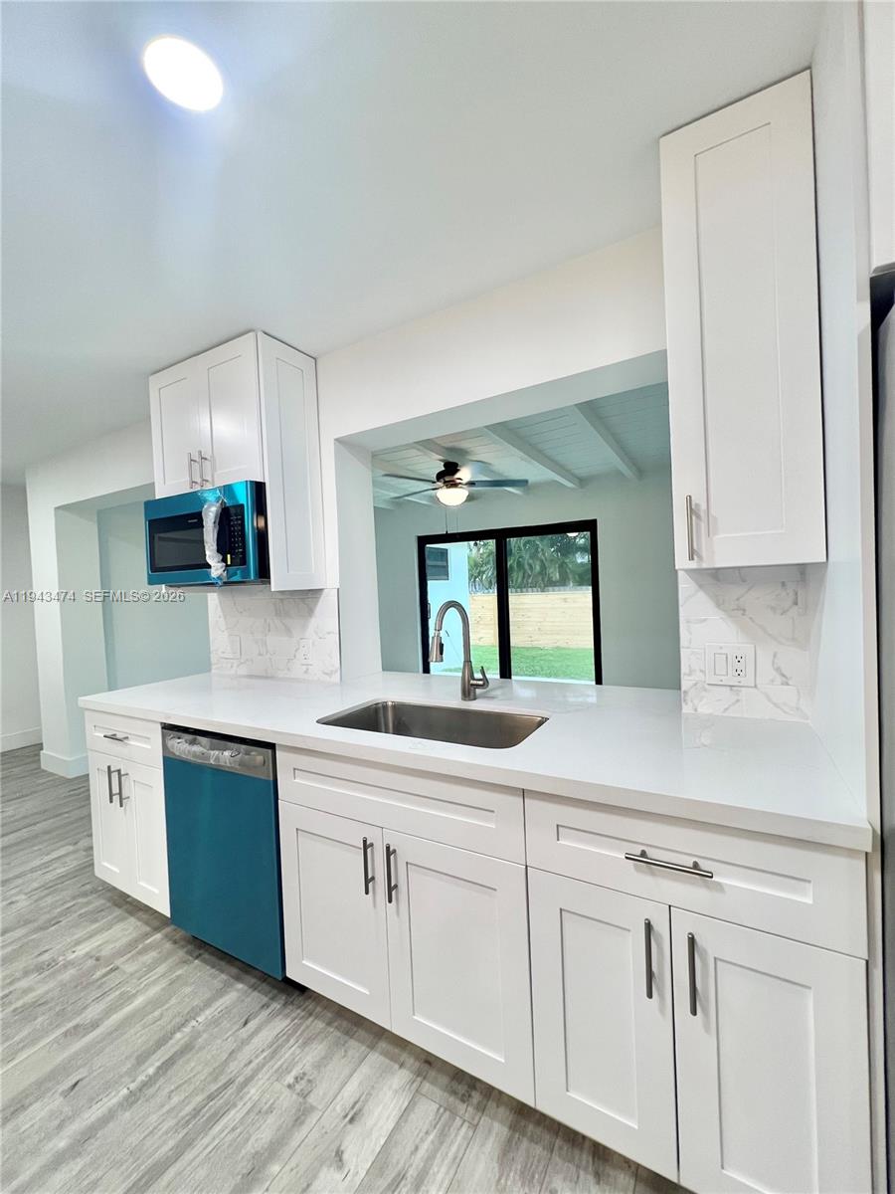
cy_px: 597
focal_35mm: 13
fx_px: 448
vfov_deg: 106.2
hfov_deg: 89.9
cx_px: 448
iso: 125
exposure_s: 1/120
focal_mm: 1.57
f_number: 1.8
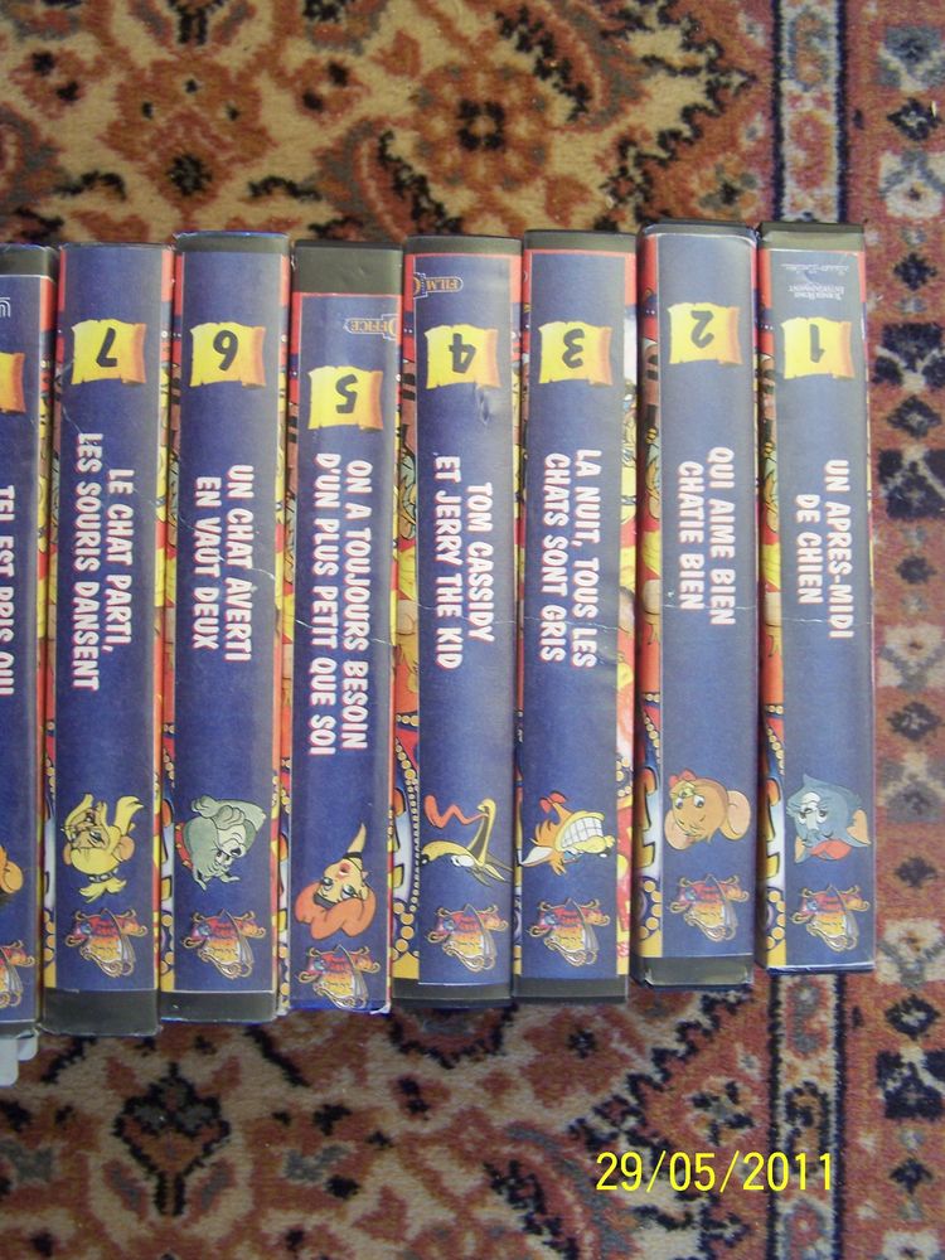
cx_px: 472
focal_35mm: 38
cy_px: 630
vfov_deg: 49.0
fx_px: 1383
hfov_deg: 37.7
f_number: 2.8
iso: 140
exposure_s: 1/10
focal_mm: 6.3
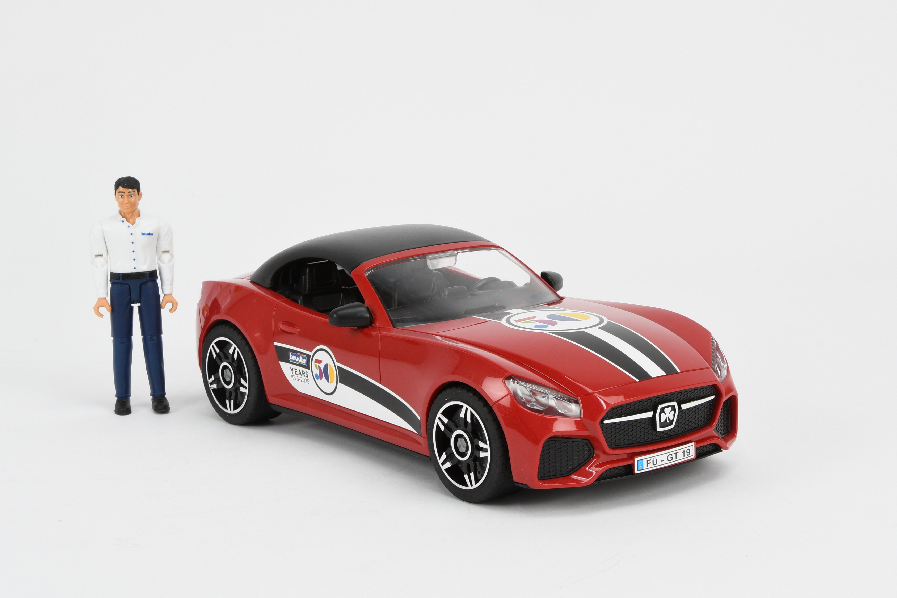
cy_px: 299
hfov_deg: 23.1
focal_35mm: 88
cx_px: 448
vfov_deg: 15.5
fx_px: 2192
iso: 200
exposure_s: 1/6
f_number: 14
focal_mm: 44
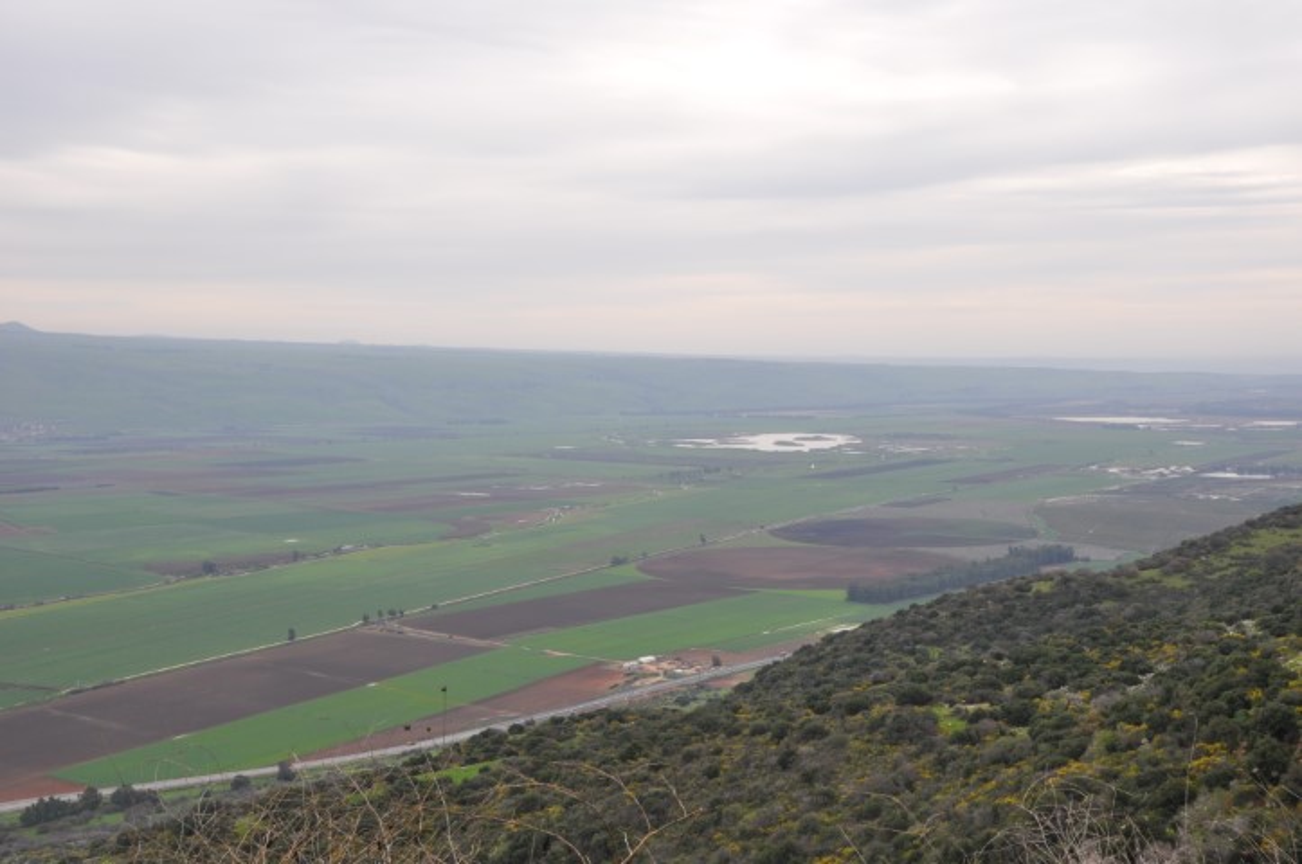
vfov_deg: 30.8
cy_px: 432
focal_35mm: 44
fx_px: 1571
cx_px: 651
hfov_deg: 45.0
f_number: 11
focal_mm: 29
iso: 200
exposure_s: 1/125
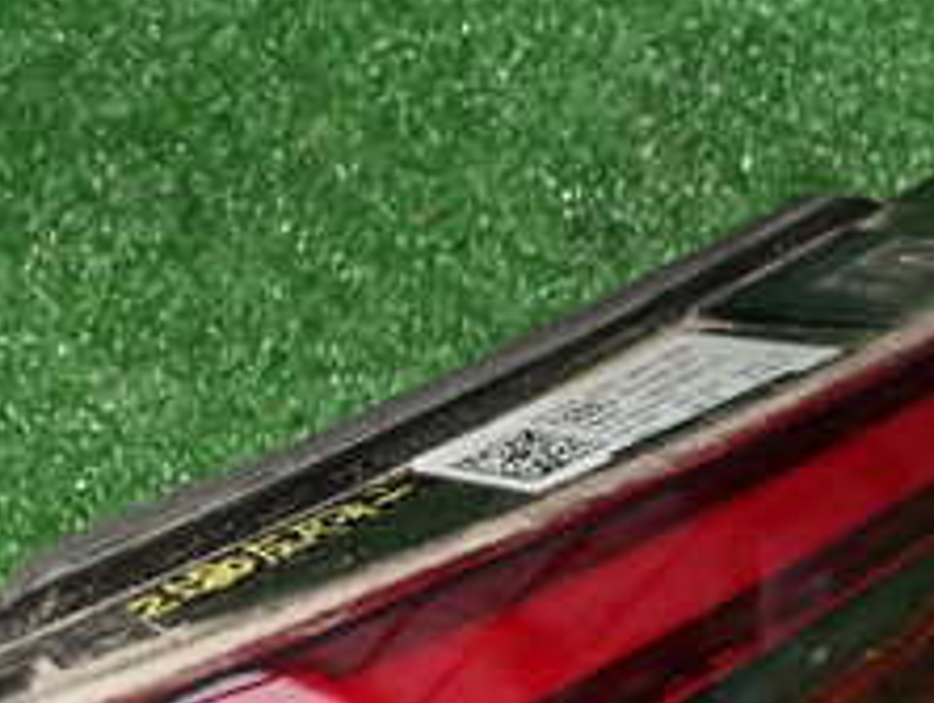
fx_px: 2188
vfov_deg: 17.5
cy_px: 808
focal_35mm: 81
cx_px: 446
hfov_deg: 24.1
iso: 500
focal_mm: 5.4
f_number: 6.3
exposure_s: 1/30
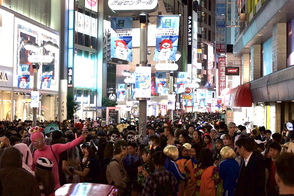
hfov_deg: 34.5
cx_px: 133
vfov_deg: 23.4
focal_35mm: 58
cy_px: 92
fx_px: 474
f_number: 4
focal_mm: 35
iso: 800
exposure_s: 1/100
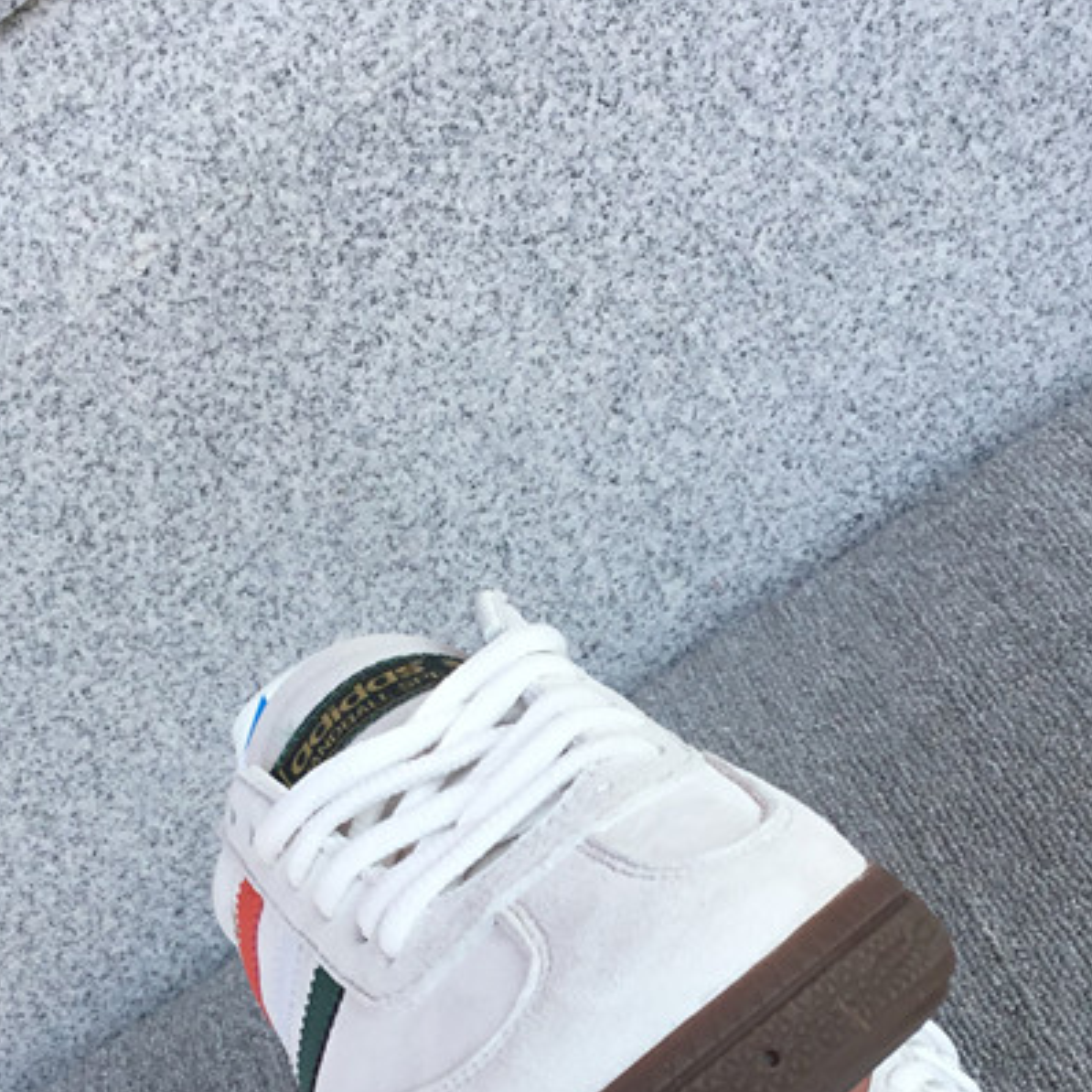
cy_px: 775
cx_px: 469
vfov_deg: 27.5
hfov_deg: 27.7
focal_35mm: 62
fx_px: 2213
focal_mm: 3.3
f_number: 2.4
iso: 25
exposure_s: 1/431
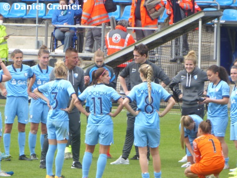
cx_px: 118
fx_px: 4644
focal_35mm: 678
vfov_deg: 2.2
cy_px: 89
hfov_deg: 2.9
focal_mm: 121.5
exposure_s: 1/125
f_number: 6.3
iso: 200
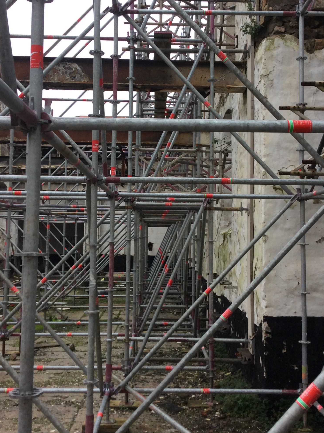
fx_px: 526
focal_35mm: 42
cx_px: 165
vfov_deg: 44.8
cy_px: 189
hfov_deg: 34.3
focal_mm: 3.3
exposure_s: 1/113
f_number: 2.4
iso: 32
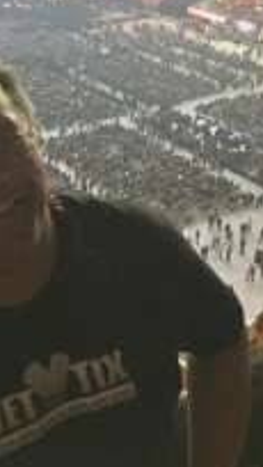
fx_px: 767
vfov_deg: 32.9
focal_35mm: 62
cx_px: -27
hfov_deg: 18.7
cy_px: 98
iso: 125
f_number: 2.2
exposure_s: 1/4
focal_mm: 4.15
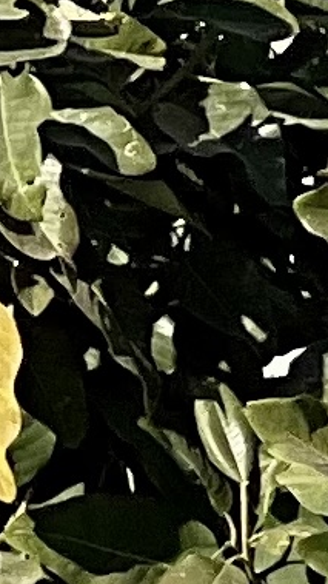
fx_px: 13817
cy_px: 1880
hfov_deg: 1.3
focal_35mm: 893
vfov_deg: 2.4
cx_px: 2227
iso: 32
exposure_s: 1/995
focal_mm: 9
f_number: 2.8
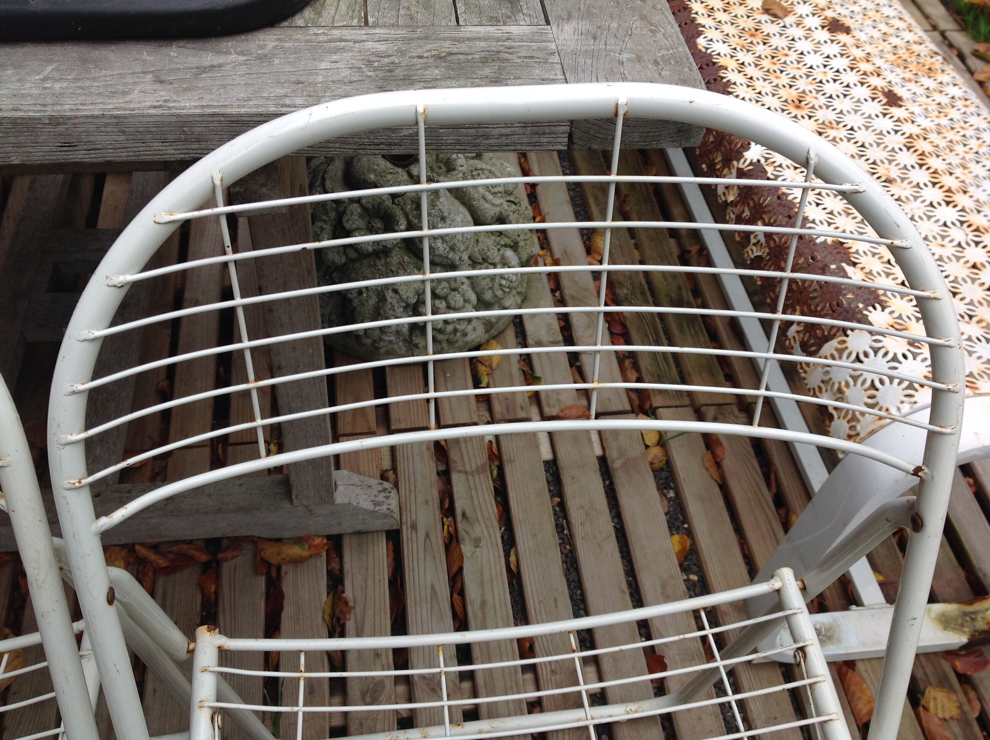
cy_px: 370
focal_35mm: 35
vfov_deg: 40.6
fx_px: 1000
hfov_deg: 52.7
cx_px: 495
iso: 50
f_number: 2.4
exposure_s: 1/234
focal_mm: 4.28
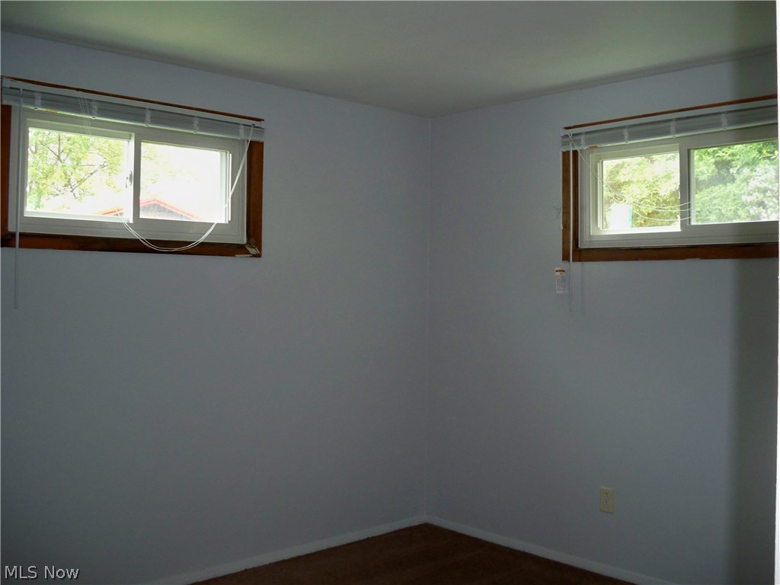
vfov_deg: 40.7
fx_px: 789
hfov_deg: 52.6
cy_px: 292
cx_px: 390
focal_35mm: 35
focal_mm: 6.3
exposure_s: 1/30
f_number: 3.1
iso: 200
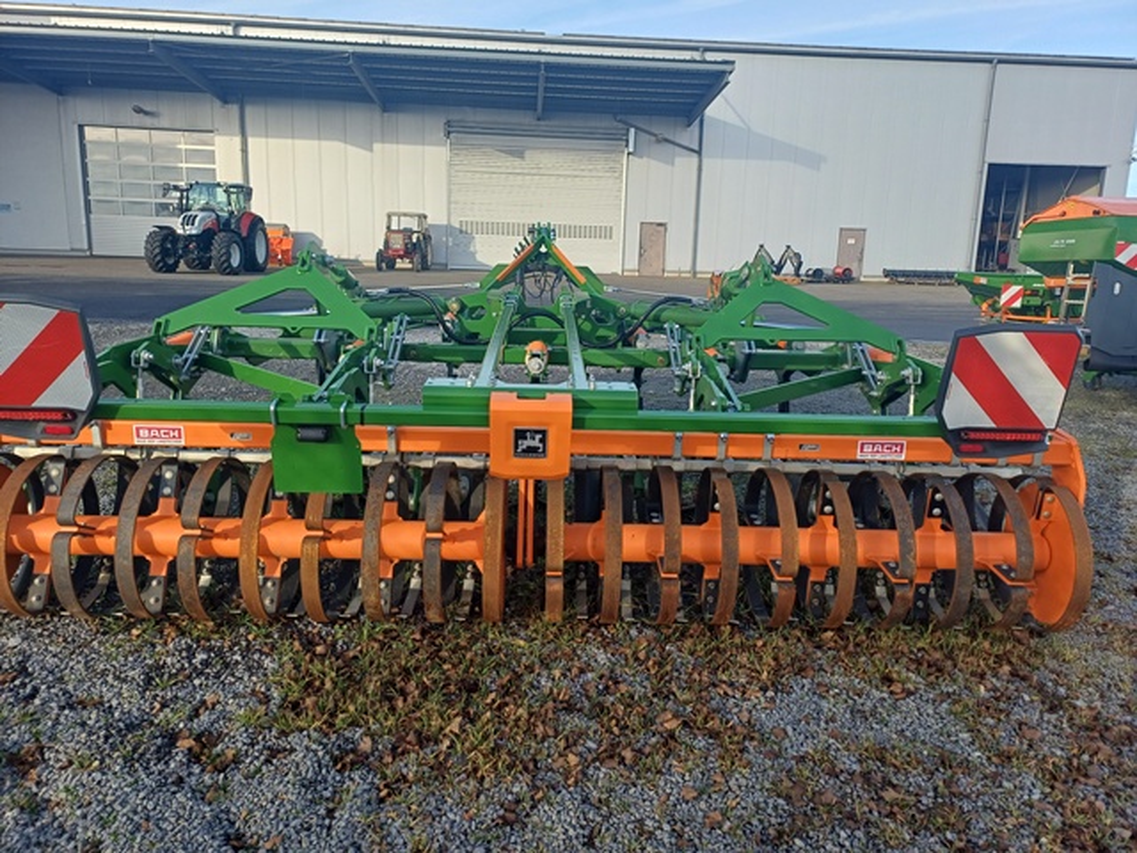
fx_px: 821
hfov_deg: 69.4
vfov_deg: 54.9
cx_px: 568
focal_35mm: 25
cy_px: 426
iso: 50
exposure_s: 1/448
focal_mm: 4.65
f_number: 1.8
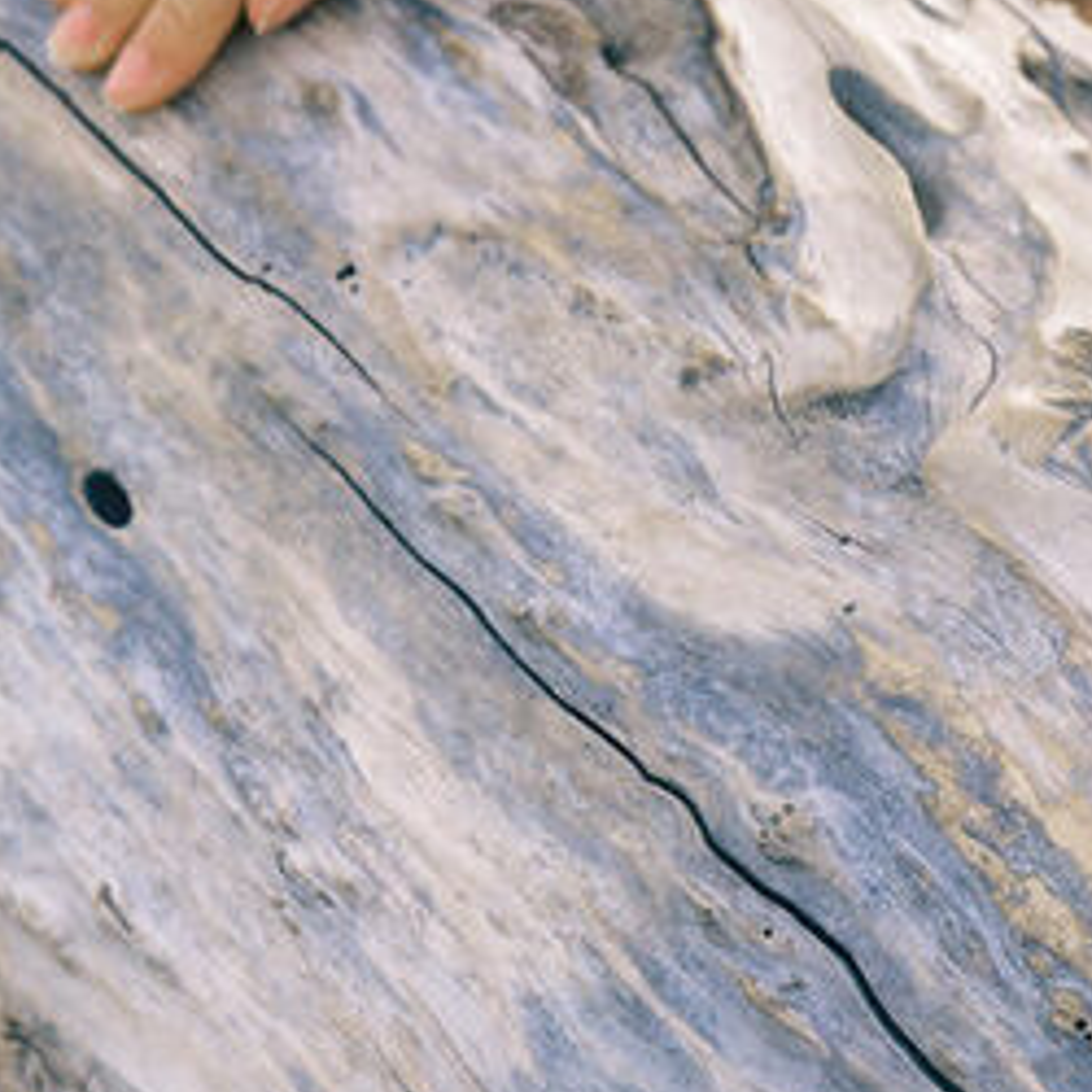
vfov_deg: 4.1
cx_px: 1651
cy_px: 402
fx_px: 15383
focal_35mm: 431
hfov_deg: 4.0
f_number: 3.6
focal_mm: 110
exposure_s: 1/400
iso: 100
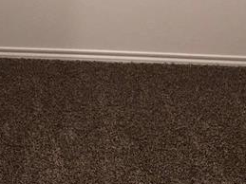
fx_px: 590
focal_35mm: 83
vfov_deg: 15.8
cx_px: 71
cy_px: -122
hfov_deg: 23.4
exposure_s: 1/15
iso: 40
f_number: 1.8
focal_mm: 4
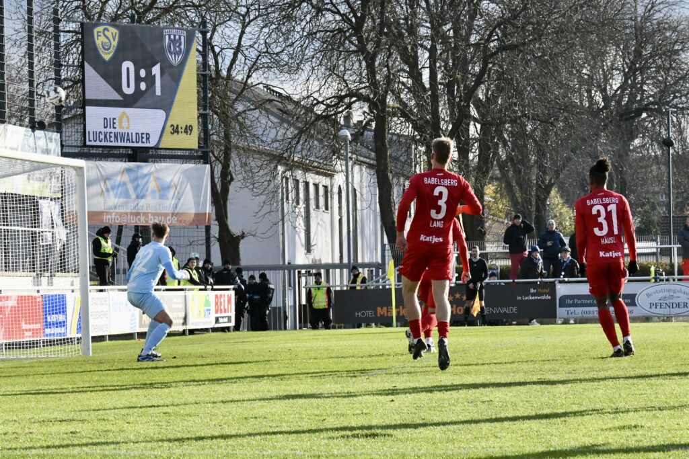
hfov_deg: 20.0
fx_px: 1952
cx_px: 344
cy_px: 230
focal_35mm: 102
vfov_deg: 13.4
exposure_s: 1/1600
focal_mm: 102
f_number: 13
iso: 4000
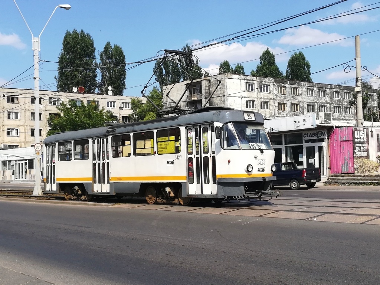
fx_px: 516
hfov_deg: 40.4
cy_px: 142
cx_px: 190
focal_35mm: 47
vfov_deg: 30.9
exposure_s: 1/1004
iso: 50
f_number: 2.2
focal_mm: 3.83
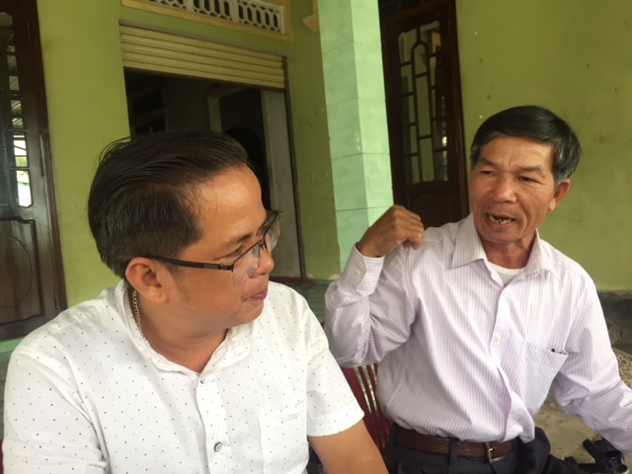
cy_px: 237
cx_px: 316
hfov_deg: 61.7
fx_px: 529
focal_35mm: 29
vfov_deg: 48.2
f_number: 2.2
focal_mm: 4.15
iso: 40
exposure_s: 1/50
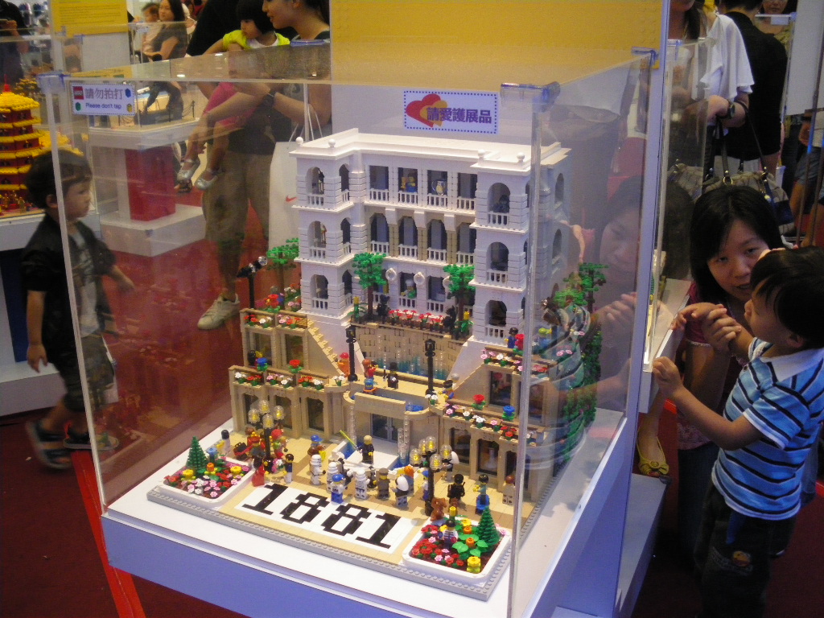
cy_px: 309
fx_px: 857
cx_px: 412
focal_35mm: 36
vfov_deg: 39.7
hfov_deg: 51.4
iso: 400
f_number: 3.5
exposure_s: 1/60
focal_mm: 6.3
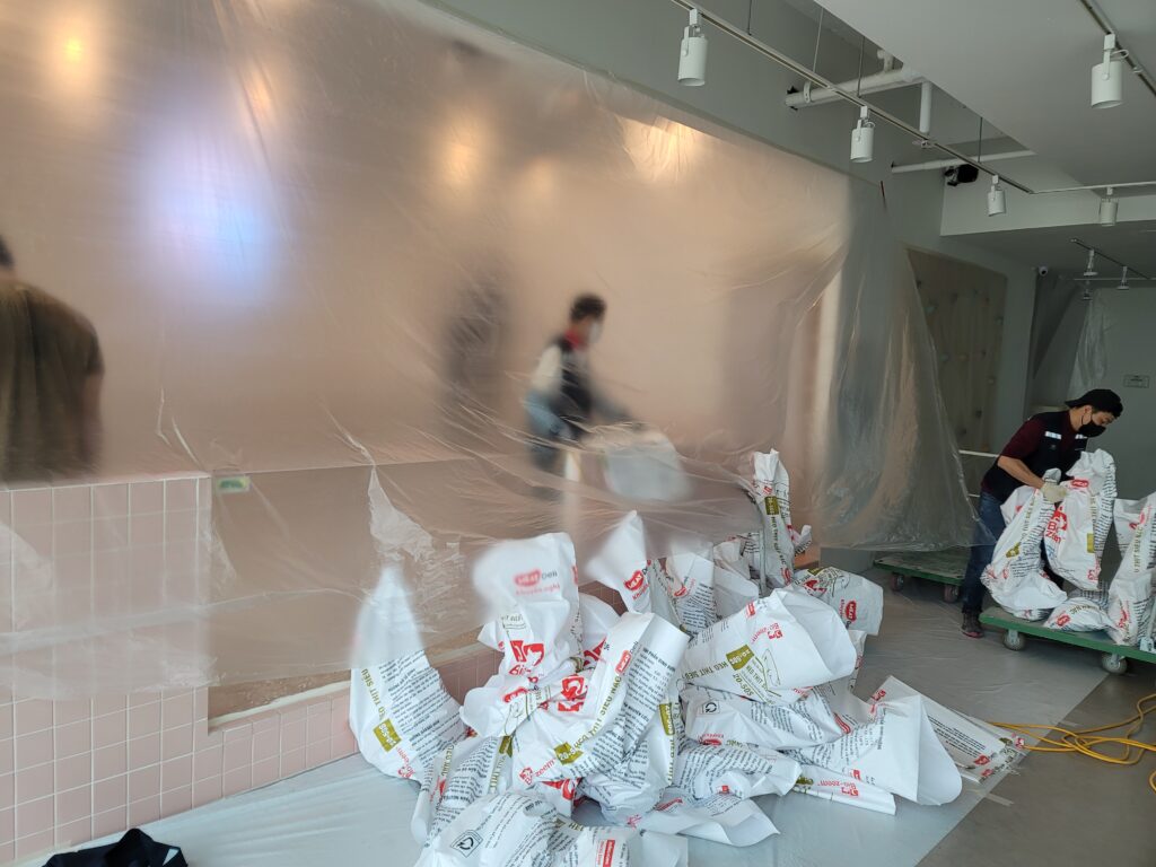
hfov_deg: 69.4
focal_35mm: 25
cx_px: 578
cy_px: 434
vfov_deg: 54.9
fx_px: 835
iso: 50
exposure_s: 1/120
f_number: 1.8
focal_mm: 7
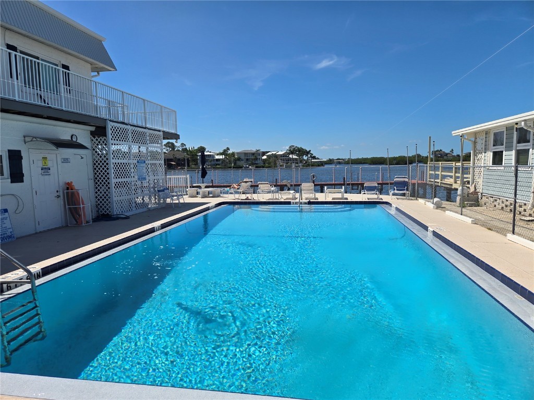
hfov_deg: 73.9
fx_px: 355
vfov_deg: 58.9
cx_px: 267
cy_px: 200
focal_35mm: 23
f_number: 1.8
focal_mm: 5.4
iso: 25
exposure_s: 1/3229
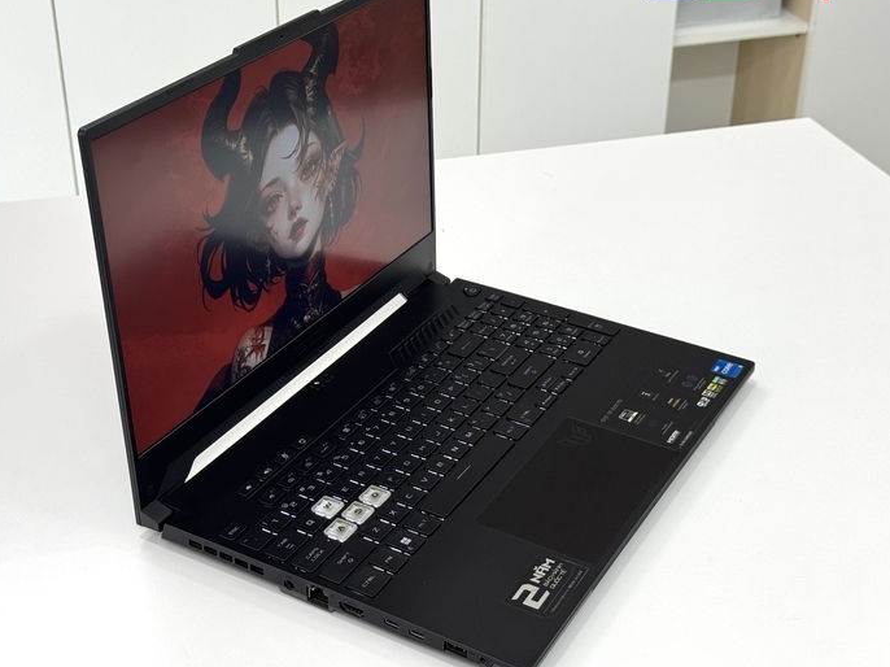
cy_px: 321
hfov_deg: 34.3
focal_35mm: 56
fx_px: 1439
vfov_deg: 26.1
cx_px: 401
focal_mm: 6.76
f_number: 1.78
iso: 80
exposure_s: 1/121
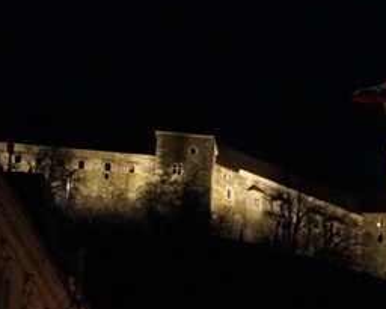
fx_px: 1736
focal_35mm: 152
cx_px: 618
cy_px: 279
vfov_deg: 10.1
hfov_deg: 12.0
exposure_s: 1/60
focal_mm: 27
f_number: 4
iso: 3200
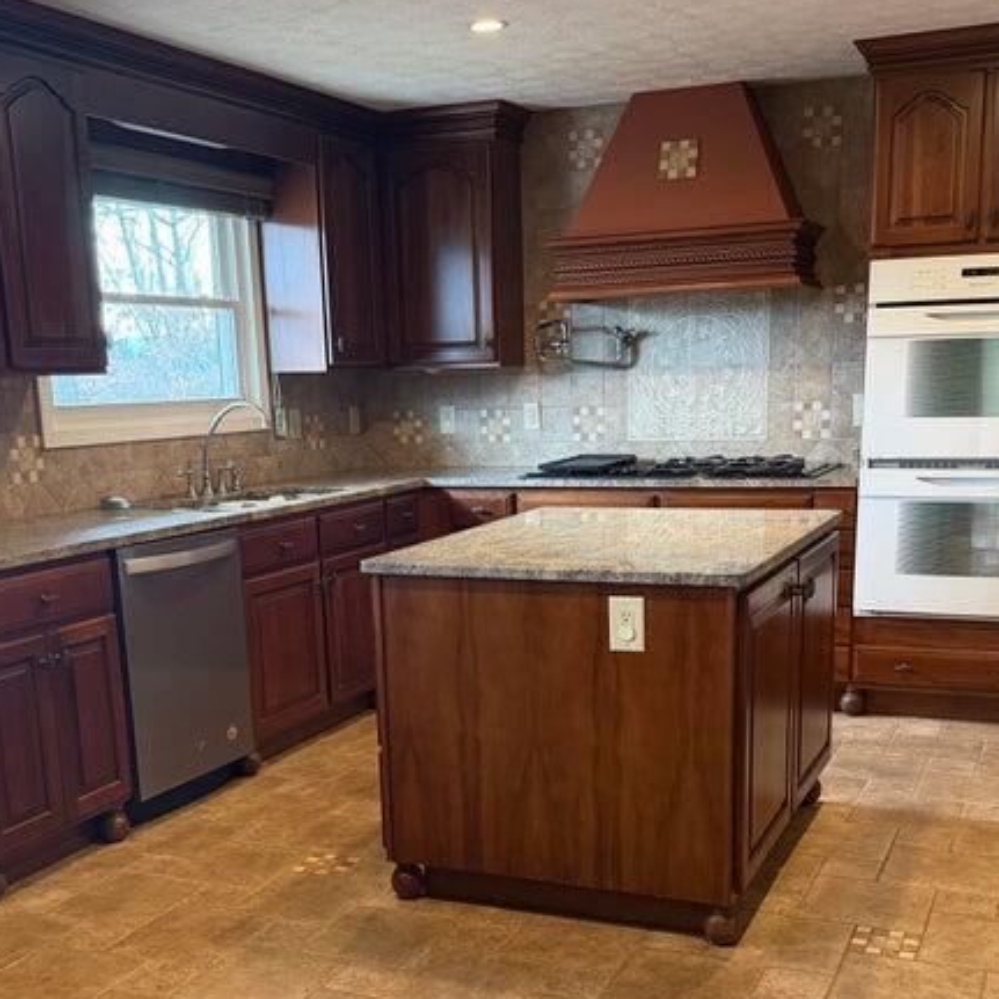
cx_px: 493
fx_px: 1371
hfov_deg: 40.0
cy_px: 691
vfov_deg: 39.4
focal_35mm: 42
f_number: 1.78
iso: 320
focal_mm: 6.76
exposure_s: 1/60
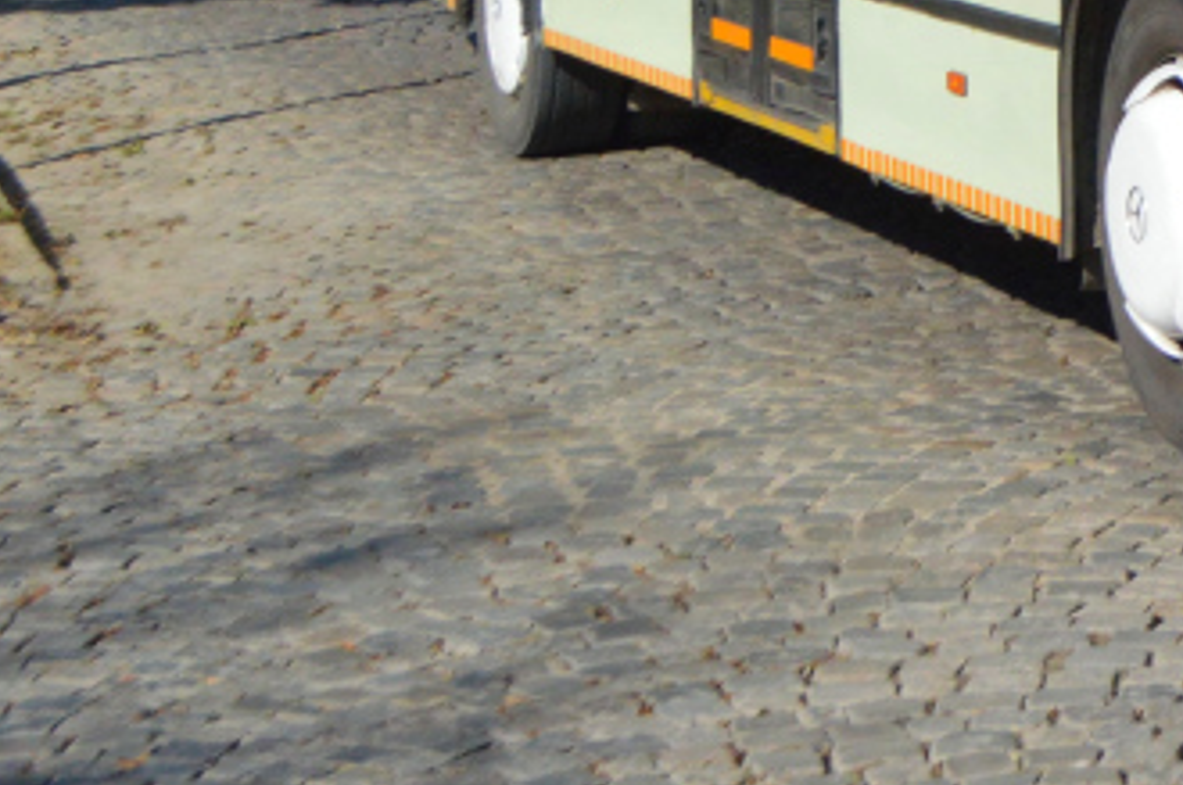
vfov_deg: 9.9
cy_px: -595
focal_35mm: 131
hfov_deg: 14.3
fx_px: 4298
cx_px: 1947
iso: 720
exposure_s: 1/2000
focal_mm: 24
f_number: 9
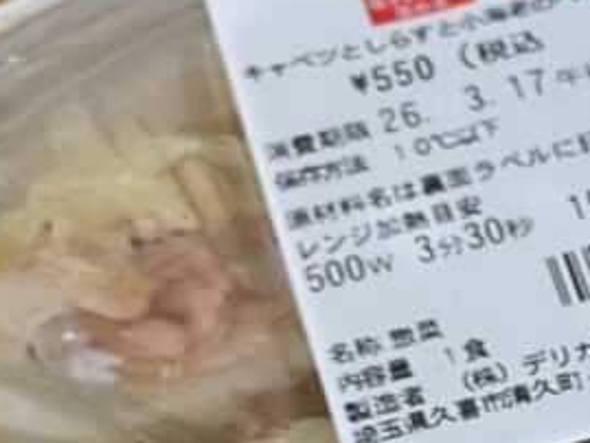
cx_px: 746
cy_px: 675
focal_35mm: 198
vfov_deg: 7.4
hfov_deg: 9.8
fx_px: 3376
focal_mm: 6
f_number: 2
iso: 320
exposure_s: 1/60
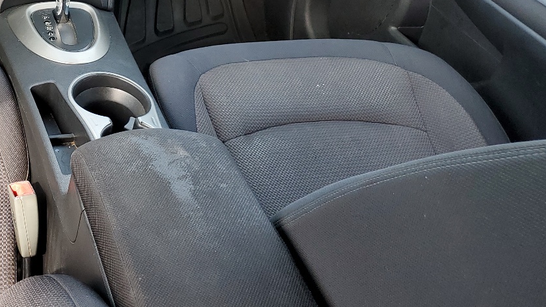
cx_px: 37
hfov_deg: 35.8
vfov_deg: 21.5
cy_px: 10
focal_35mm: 54
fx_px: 782
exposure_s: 1/128
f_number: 1.5
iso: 50
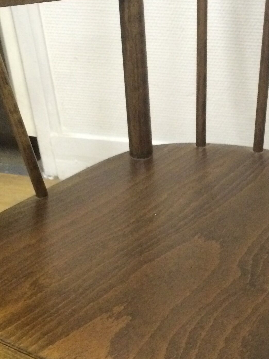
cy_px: 279
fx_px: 705
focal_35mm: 68
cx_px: 208
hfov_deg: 21.4
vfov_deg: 28.1
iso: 320
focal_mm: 4.15
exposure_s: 1/17
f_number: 2.2
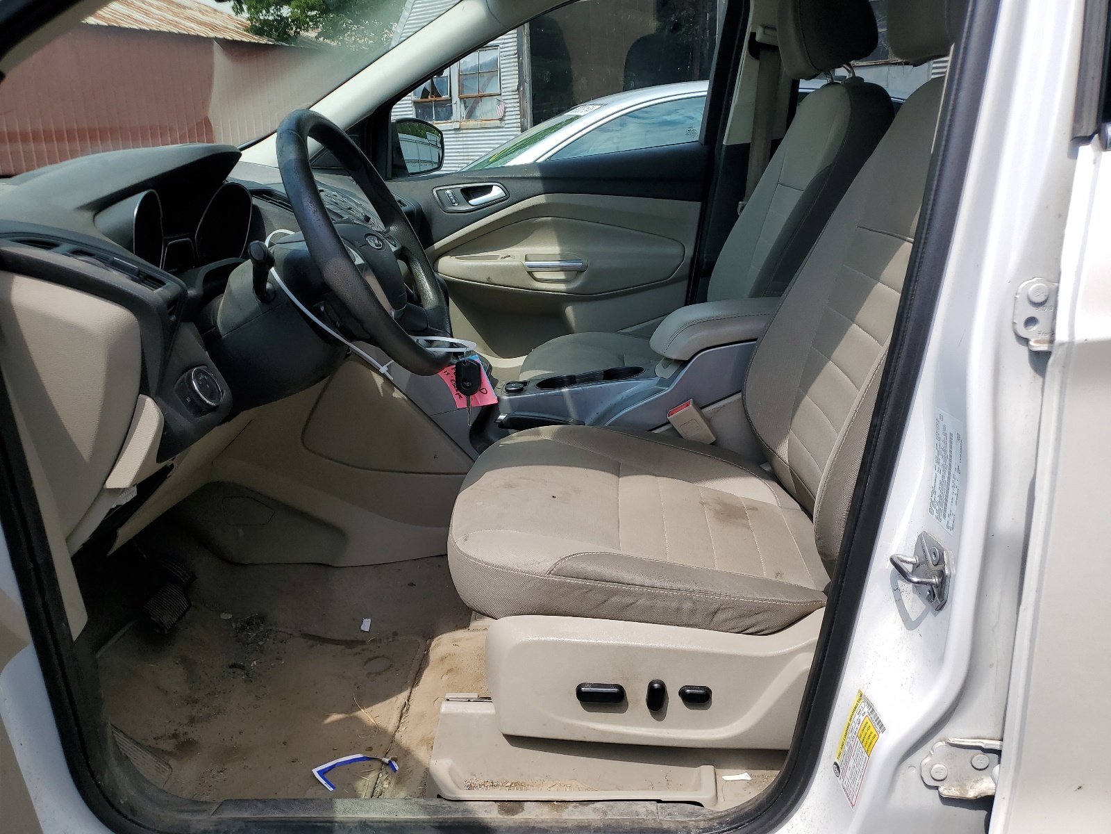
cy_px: 417
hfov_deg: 67.3
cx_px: 556
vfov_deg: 53.1
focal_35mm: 26
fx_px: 834
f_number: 1.5
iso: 50
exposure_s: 1/3333
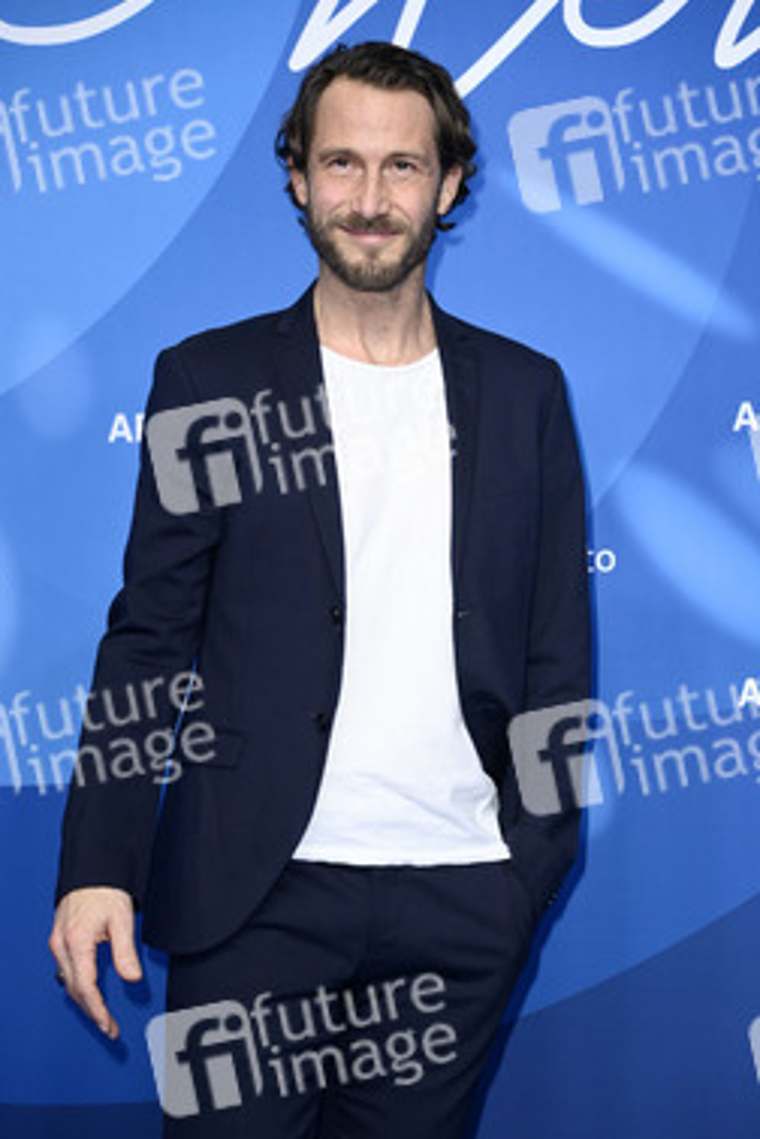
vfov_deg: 15.9
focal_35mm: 129
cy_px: 594
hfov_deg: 10.6
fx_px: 4085
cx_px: 389
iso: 1250
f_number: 5.6
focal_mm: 122
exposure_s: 1/250
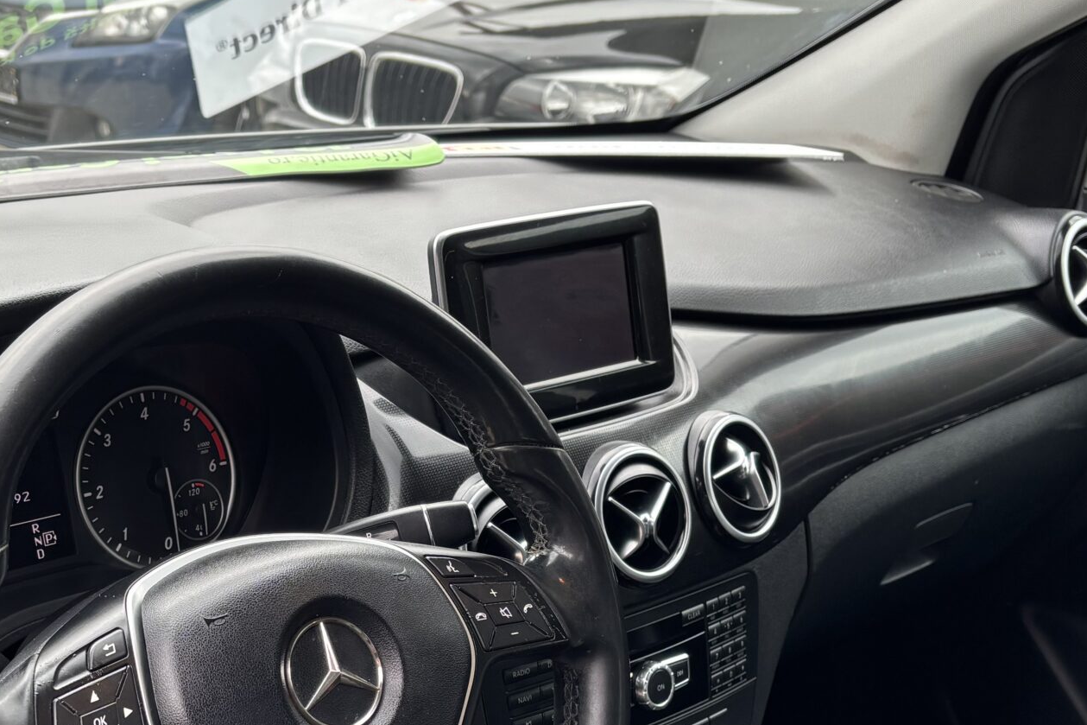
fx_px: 1660
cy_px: 614
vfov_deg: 24.1
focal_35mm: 55
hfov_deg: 35.6
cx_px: 302
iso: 50
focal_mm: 5.96
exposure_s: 1/121
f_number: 1.6
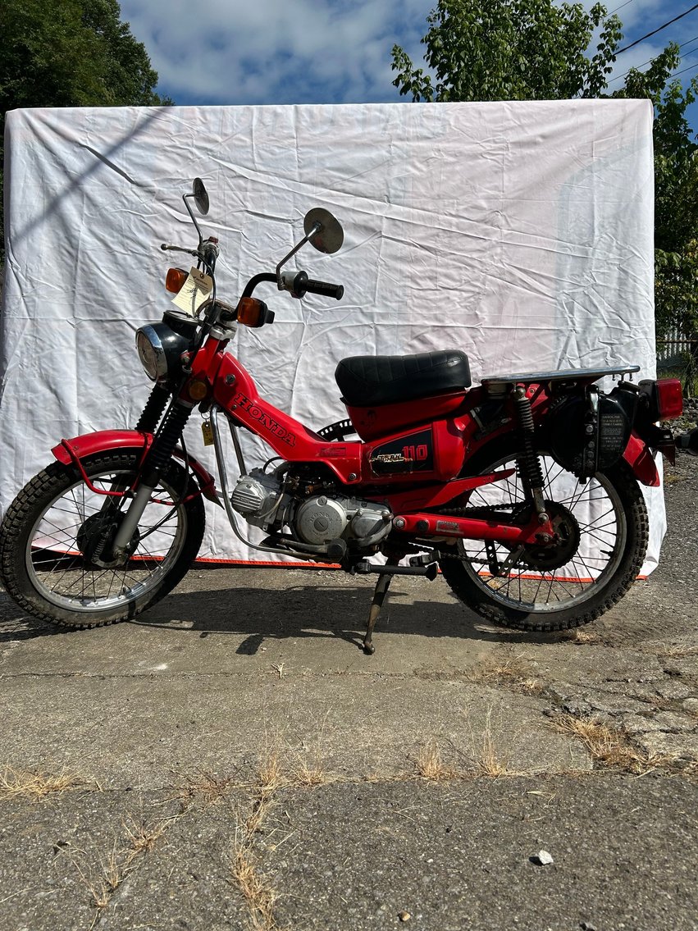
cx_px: 349
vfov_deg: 67.3
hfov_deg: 53.1
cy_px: 466
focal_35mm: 26
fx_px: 699
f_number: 1.5
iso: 50
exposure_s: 1/7463
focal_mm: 5.7
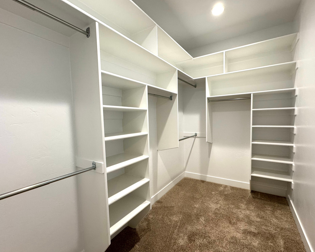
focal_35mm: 15
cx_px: 169
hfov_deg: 96.6
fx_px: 140
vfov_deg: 84.0
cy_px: 129
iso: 200
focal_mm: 2.22
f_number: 2.2
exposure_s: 1/120
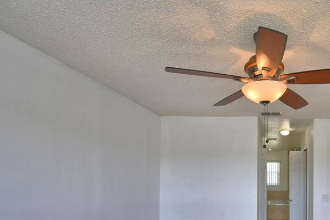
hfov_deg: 65.3
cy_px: 175
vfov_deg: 48.5
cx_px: 263
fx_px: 229
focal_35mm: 25
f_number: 4.5
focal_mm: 10
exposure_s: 1/200
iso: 200
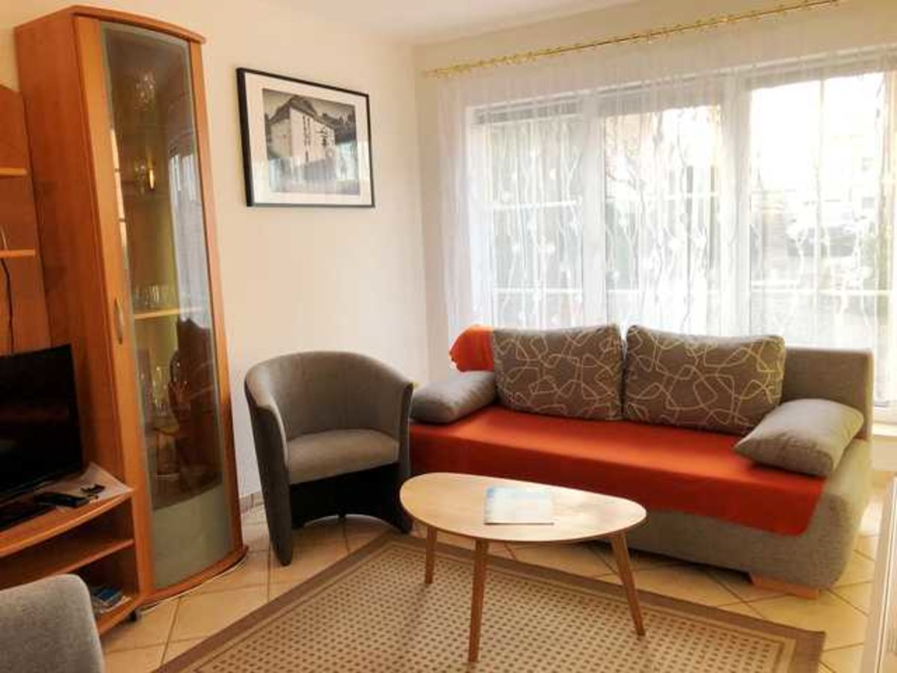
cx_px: 448
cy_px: 336
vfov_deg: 49.7
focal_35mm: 28
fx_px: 726
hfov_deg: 63.4
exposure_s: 1/33
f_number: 1.8
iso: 32
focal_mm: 3.99
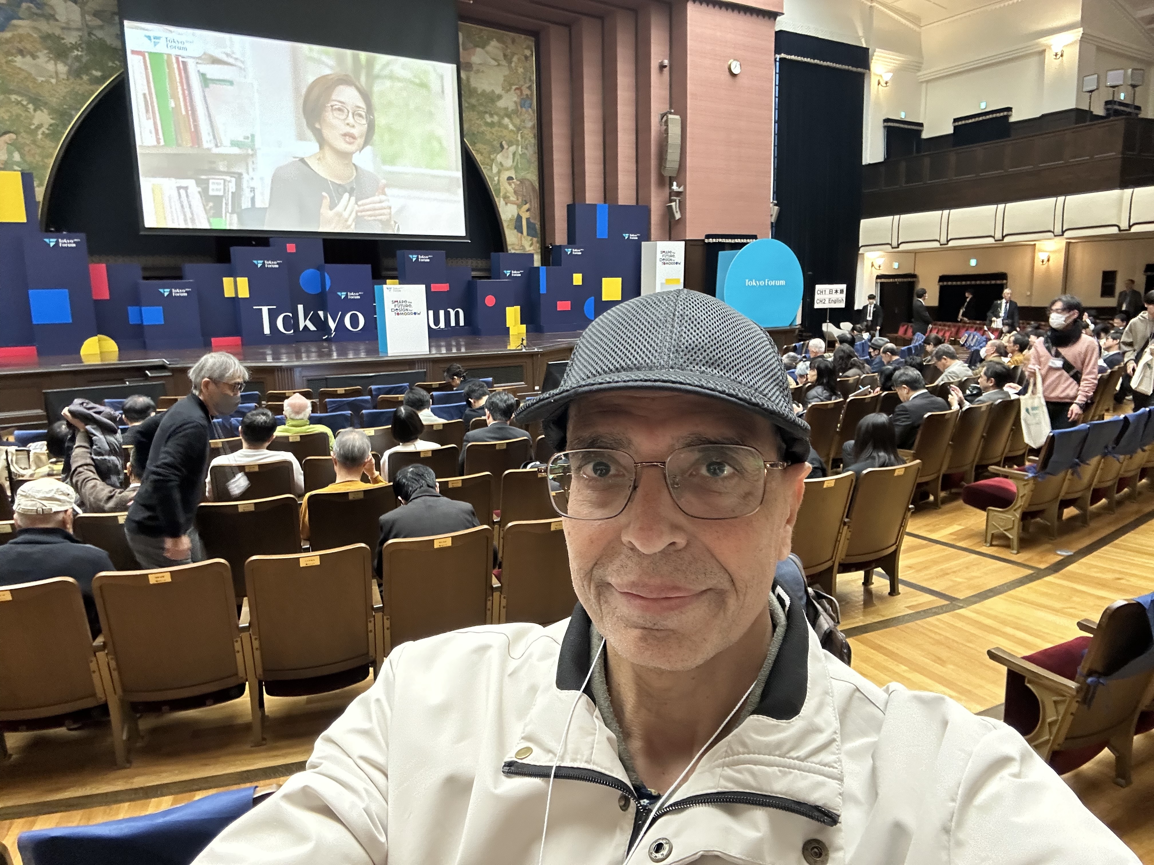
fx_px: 767
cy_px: 432
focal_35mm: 23
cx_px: 577
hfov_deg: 73.9
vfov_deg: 58.9
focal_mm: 2.69
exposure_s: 1/25
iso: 320
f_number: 1.9
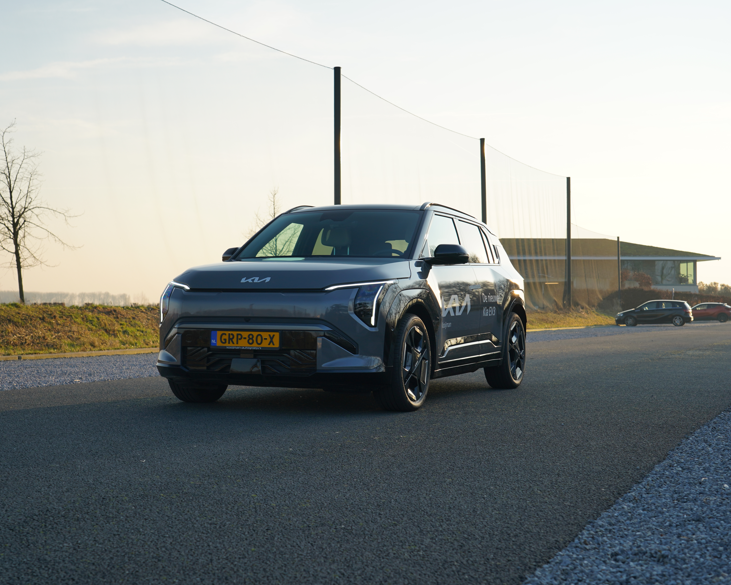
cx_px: 299
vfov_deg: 28.6
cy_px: 293
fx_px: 1147
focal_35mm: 53
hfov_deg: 35.3
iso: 160
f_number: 5.6
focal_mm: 47
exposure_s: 1/125
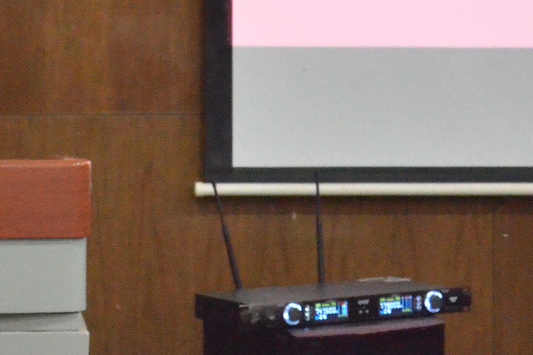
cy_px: -84
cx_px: -101
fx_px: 3627
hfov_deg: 8.3
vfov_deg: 5.6
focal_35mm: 245
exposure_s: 1/60
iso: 4500
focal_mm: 48
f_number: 5.3
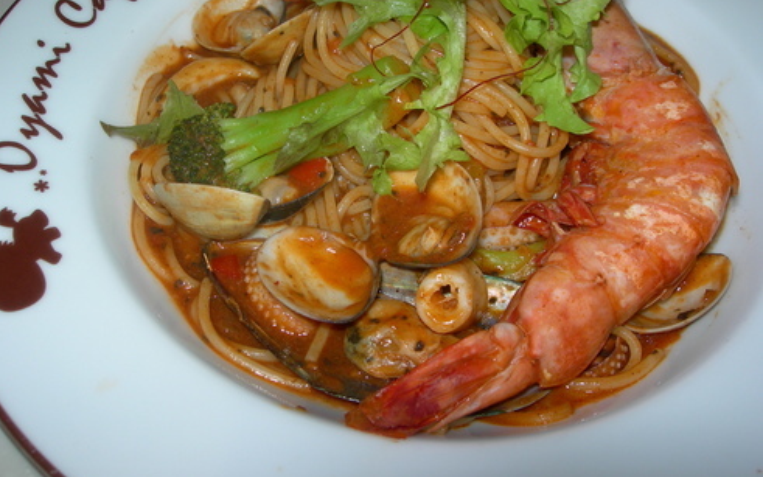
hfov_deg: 48.2
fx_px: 853
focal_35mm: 41
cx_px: 376
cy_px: 206
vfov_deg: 31.2
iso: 50
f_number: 4.8
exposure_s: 1/60.1
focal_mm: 7.8
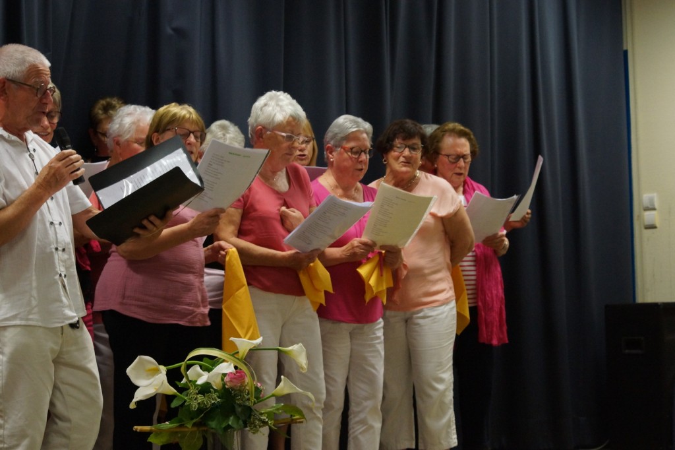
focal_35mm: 90
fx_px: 1687
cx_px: 338
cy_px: 225
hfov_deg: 22.6
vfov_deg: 15.2
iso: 1600
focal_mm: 60
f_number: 5.6
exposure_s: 1/50
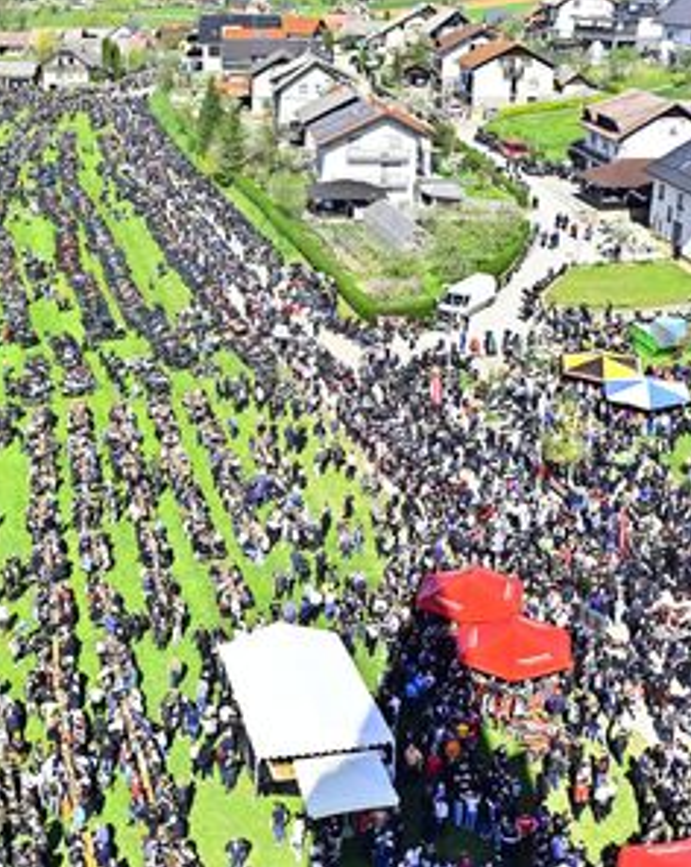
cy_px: 431
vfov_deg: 37.4
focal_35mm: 50
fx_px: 1281
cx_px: 228
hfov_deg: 30.0
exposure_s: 1/8000
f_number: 7.1
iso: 1600
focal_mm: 35
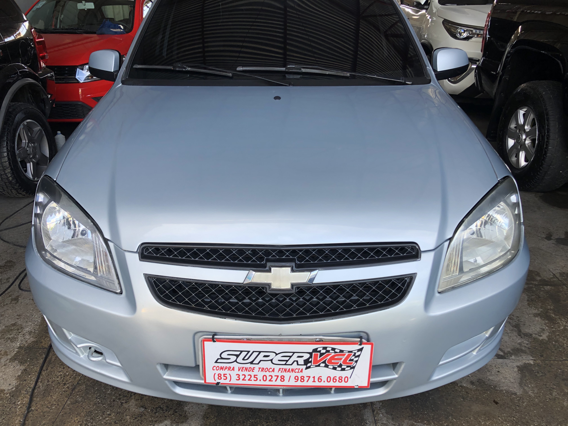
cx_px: 284
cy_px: 213
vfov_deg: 49.7
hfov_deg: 63.4
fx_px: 459
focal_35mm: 28
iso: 25
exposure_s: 1/120
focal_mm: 3.99
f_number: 1.8
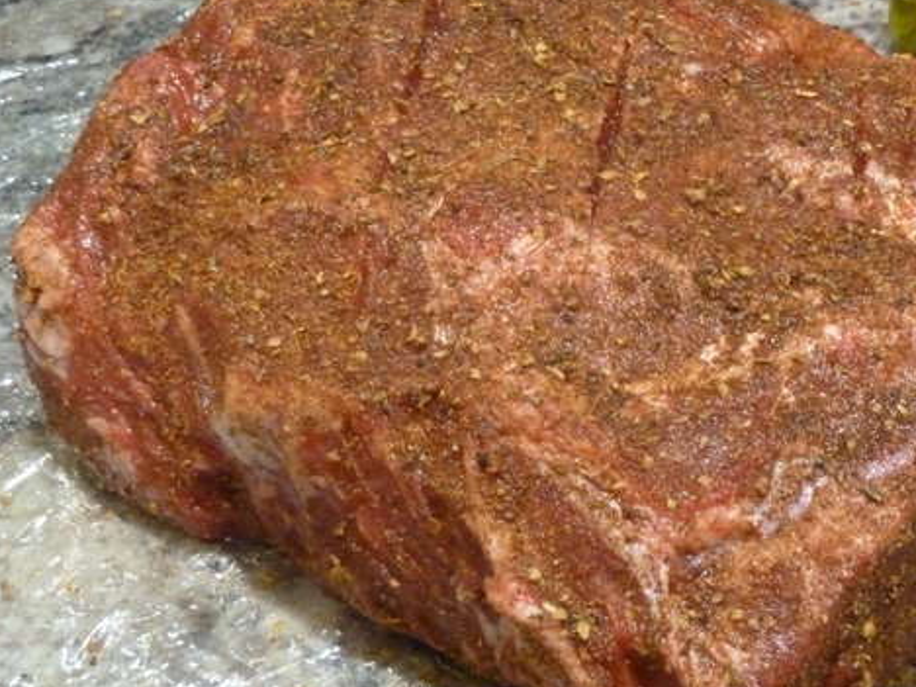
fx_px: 2170
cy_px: 311
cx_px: 669
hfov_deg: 23.6
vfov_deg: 18.0
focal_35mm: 82
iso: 800
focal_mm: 7.9
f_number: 3.8
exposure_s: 1/20
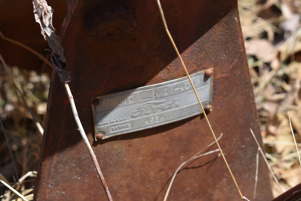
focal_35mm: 82
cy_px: 100
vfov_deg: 16.6
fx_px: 690
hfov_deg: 24.6
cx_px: 150
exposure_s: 1/250
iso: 180
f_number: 8
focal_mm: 55
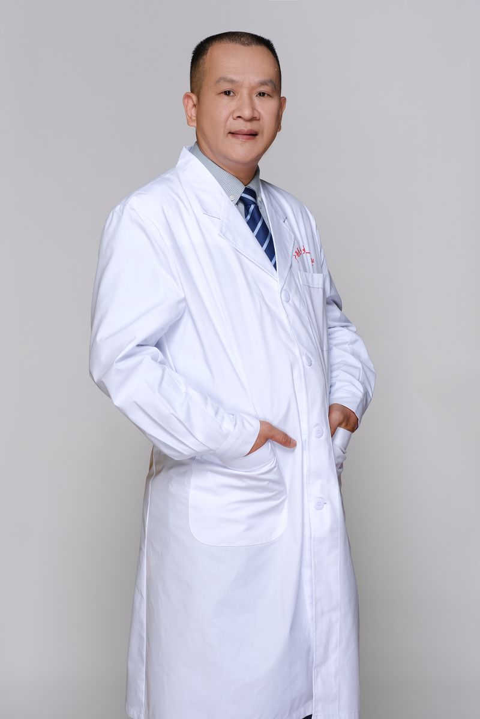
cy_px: 360
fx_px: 1680
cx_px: 240
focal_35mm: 84
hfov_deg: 16.3
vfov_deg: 24.2
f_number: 5
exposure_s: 1/160
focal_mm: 56
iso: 250
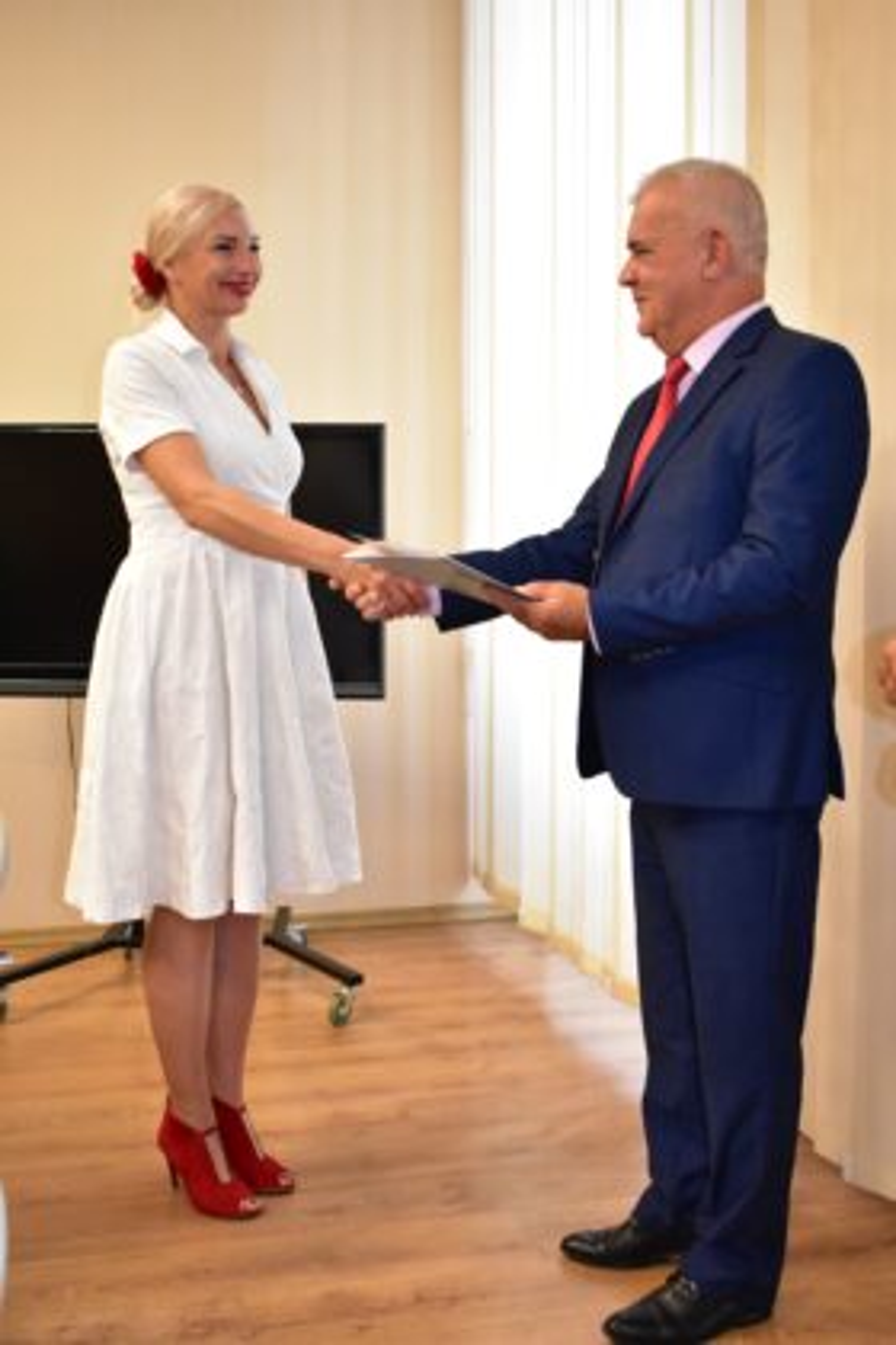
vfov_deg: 53.1
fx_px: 1344
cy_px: 672
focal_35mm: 36
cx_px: 448
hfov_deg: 36.9
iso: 3200
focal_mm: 24
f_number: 4
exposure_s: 1/160
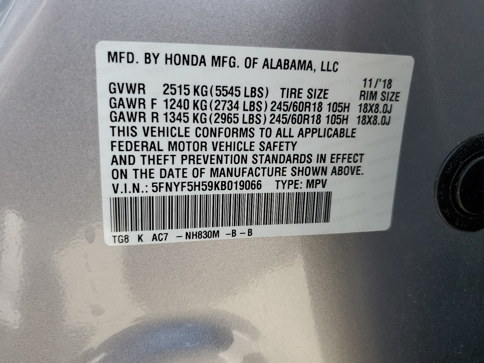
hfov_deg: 67.3
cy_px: 182
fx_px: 364
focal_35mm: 26
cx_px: 242
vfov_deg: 53.1
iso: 50
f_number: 1.5
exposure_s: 1/400
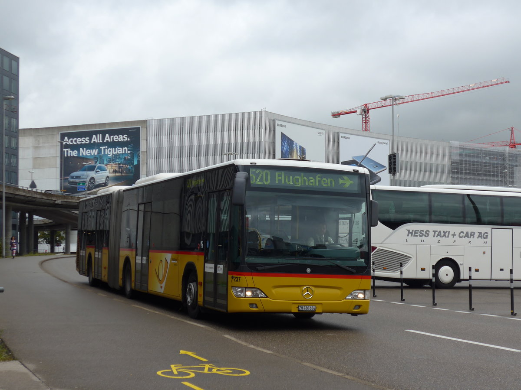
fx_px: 933
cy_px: 195
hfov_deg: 31.2
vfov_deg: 23.7
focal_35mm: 62
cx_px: 260
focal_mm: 12.7
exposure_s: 1/500
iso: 80
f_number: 3.7
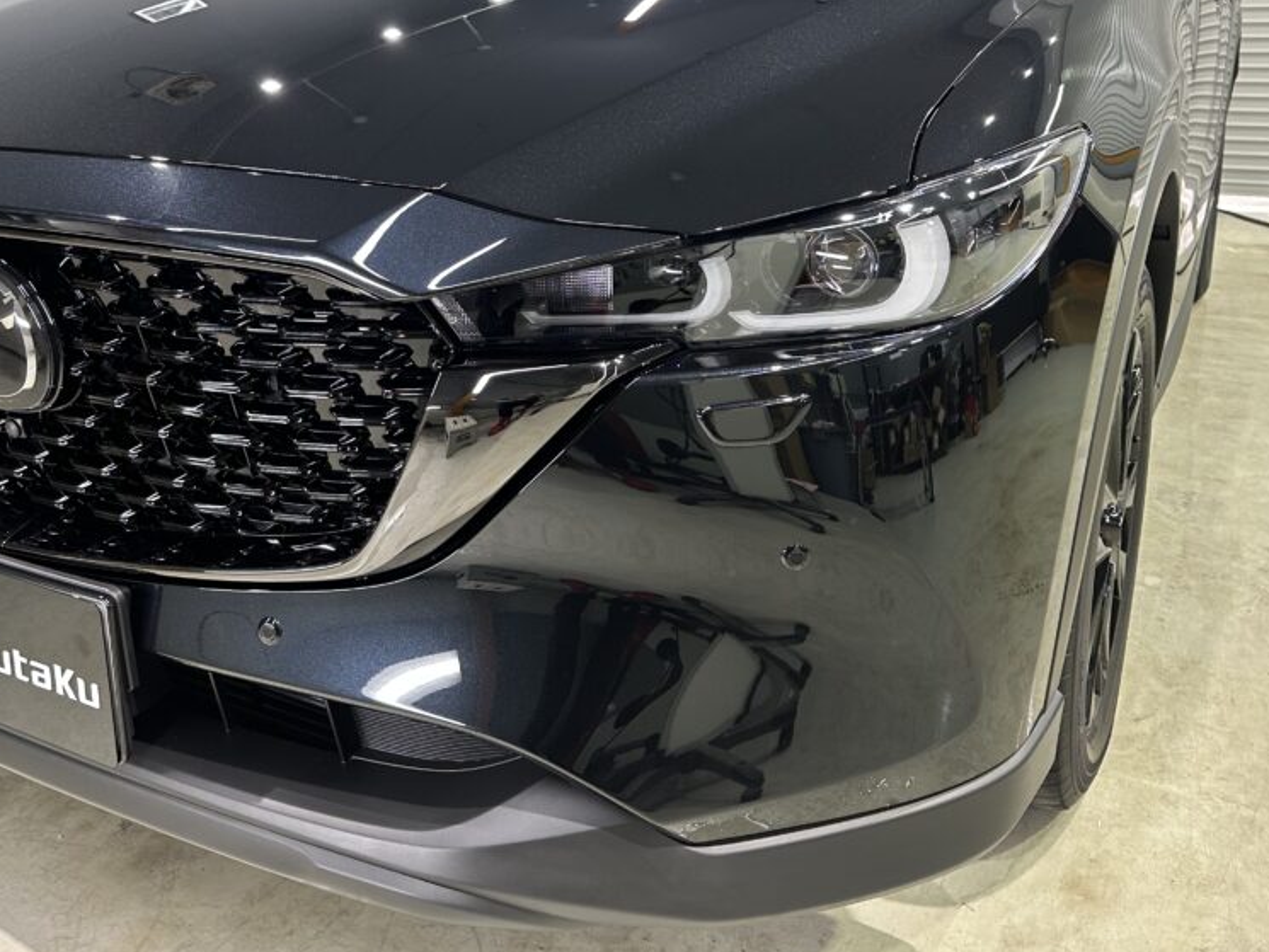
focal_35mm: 33
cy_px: 313
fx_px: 1210
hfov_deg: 55.2
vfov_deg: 42.4
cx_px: 572
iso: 125
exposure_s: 1/60
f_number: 1.78
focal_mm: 6.86
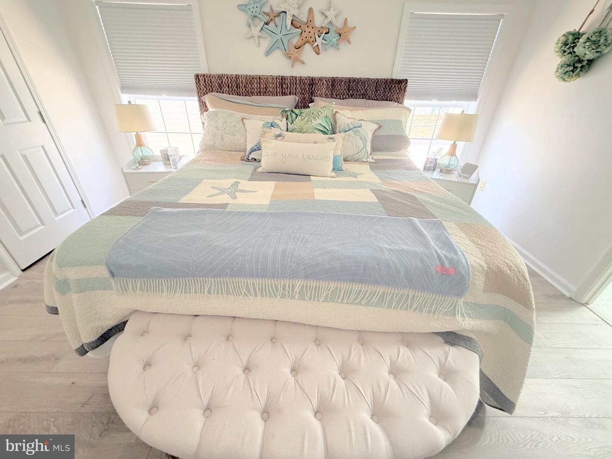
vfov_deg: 85.7
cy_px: 230
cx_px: 306
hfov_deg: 102.1
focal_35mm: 14
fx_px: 248
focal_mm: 2.22
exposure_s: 1/84
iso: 320
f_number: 2.2
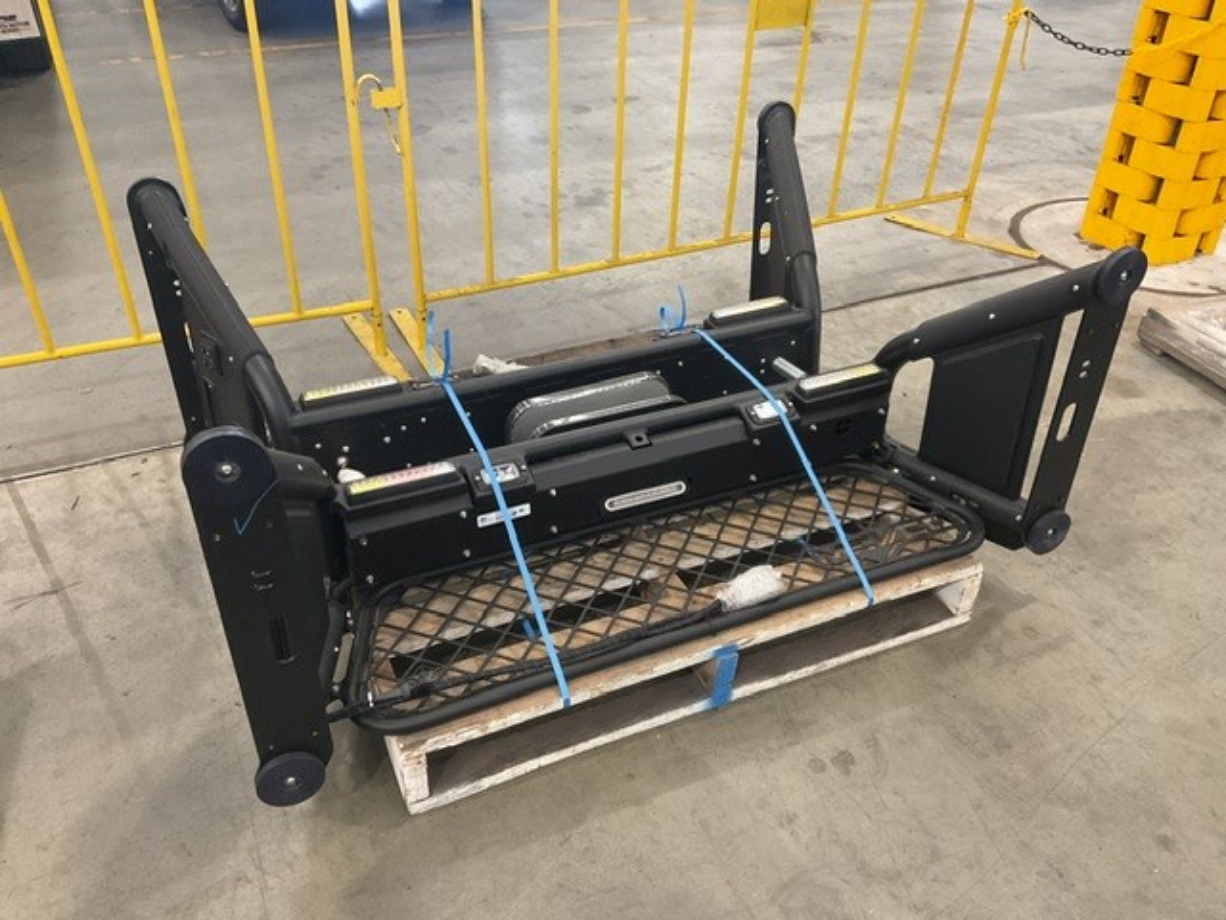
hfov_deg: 61.7
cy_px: 460
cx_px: 613
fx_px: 1027
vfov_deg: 48.2
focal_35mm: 29
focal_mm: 3
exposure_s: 1/50
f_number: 1.8
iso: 250
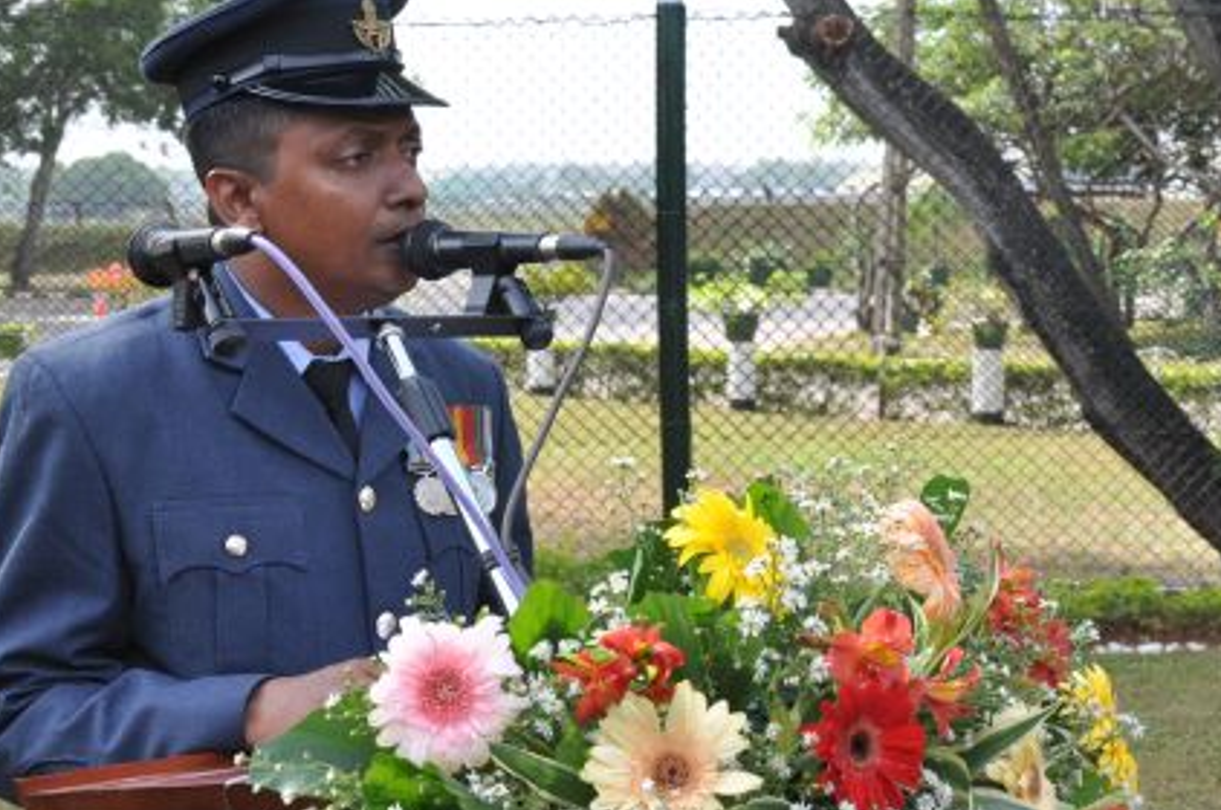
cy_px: 431
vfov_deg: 18.2
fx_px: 2530
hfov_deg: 27.1
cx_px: 527
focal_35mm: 75
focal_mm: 35
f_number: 10
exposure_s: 1/125
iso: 250
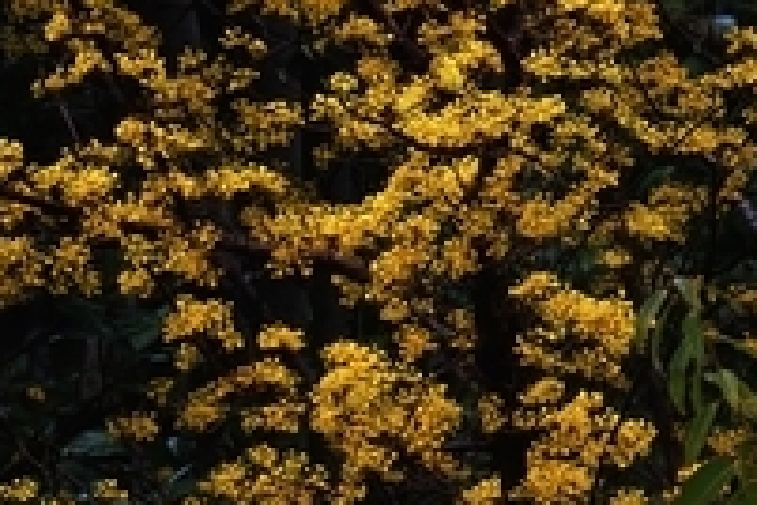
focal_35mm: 854
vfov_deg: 1.6
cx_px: 437
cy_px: -143
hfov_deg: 2.4
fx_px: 17956
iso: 500
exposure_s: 1/80
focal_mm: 95.4
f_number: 5.4
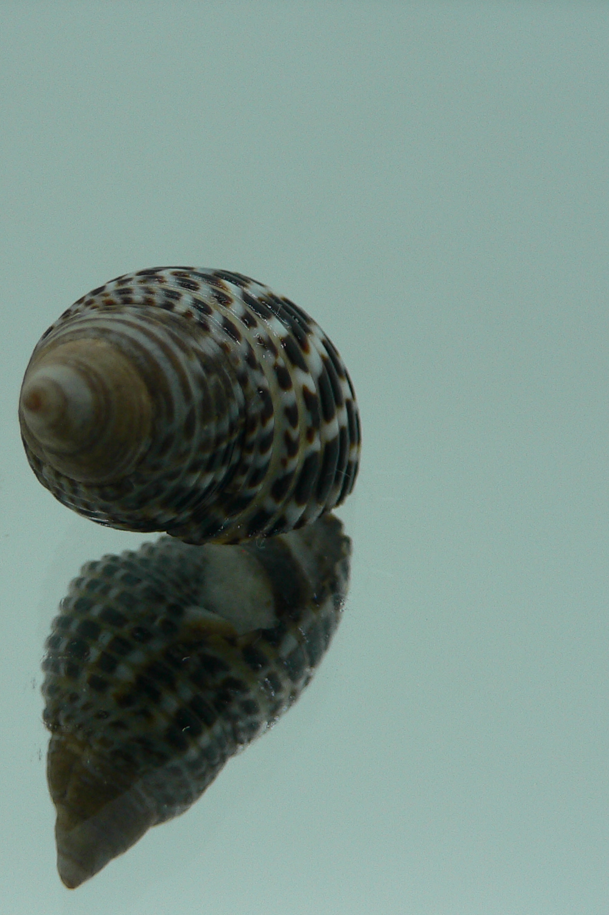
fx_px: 1244
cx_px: 175
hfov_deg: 27.2
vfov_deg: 40.4
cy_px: 460
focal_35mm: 49
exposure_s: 1/60
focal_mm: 4.6
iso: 80
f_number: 2.8
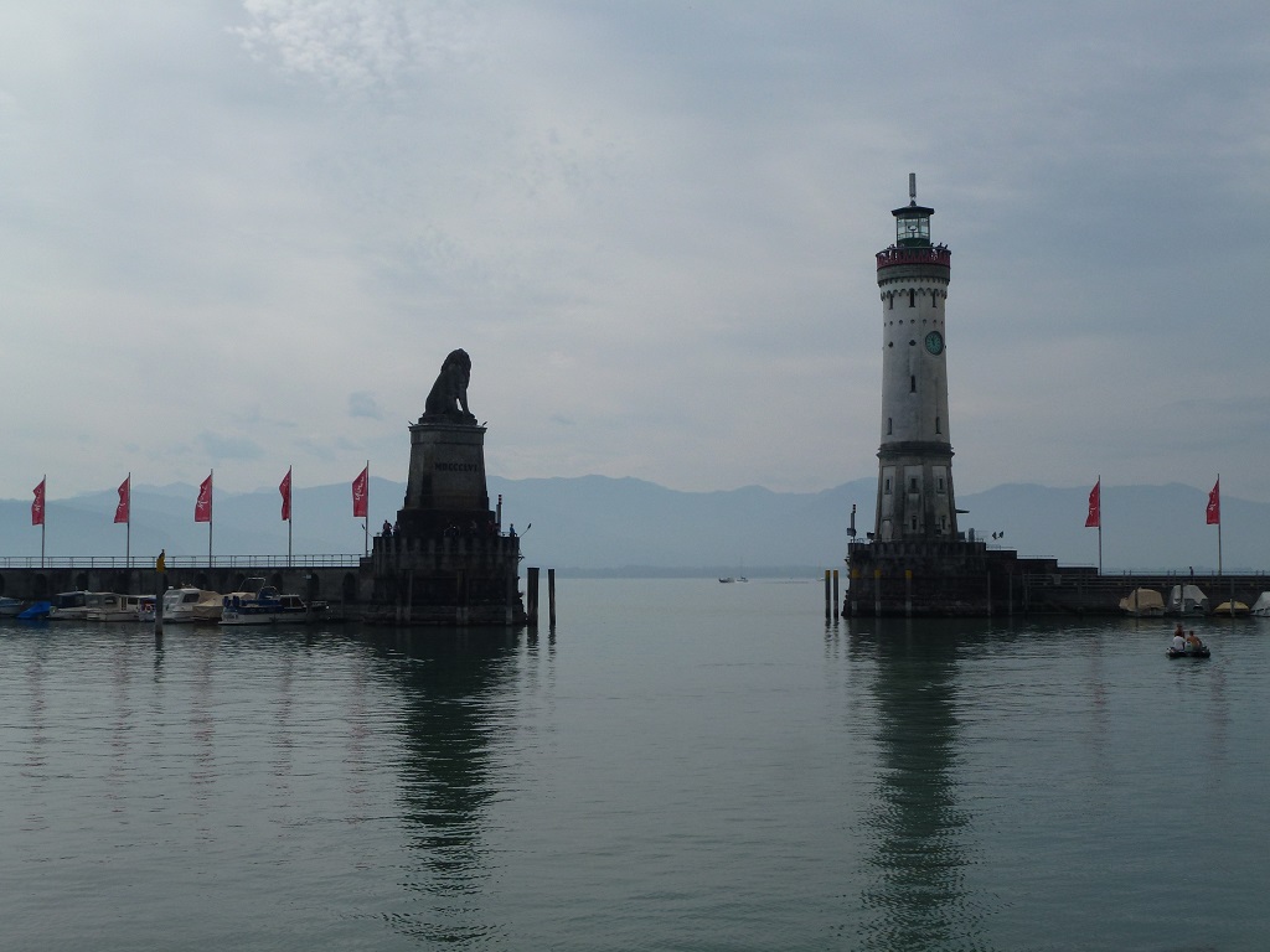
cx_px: 635
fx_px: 1651
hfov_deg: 42.1
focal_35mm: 45
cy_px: 476
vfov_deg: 32.2
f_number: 4
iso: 100
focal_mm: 8
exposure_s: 1/2000
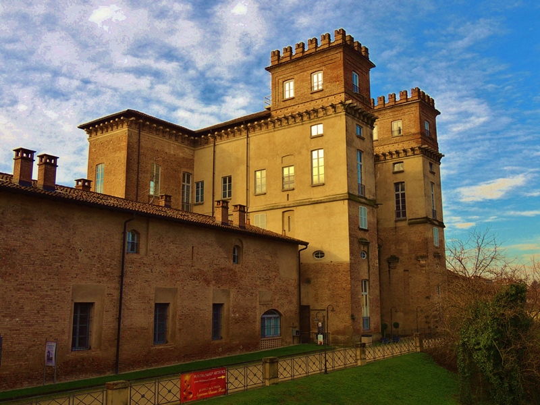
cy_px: 202
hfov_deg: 52.6
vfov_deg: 40.7
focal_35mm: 35
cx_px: 270
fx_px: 546
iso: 100
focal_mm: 6.2
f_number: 3.3
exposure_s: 1/640
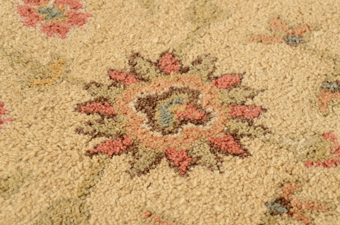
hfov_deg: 16.1
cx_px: 170
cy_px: 112
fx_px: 1202
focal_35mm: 128
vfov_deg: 10.7
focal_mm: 85
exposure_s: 1/125
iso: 200
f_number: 11
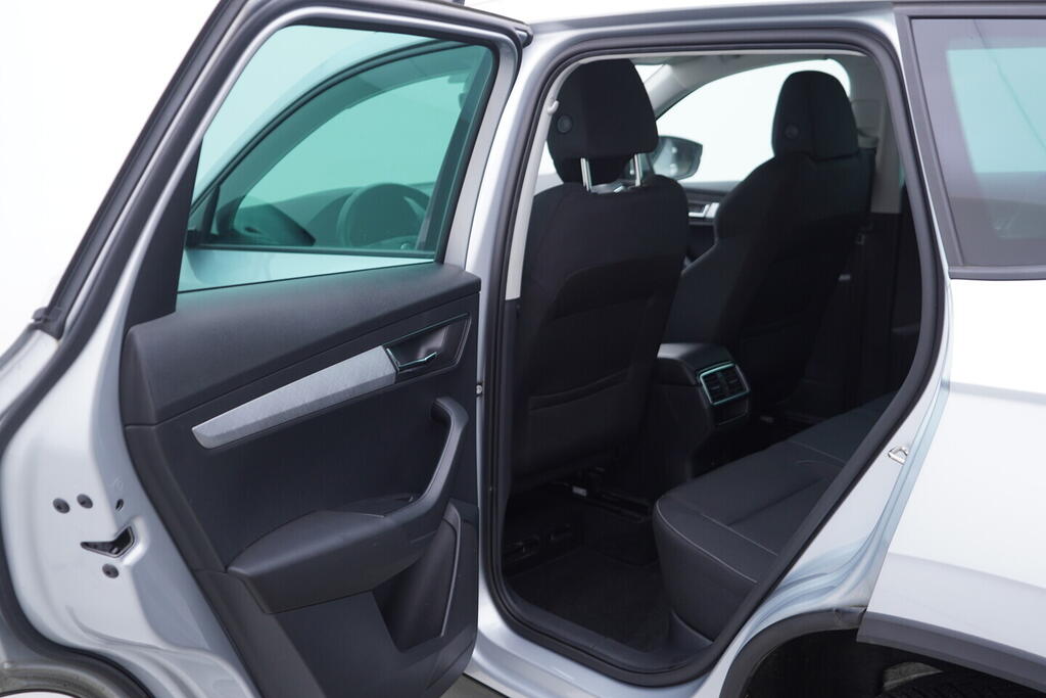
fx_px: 1046
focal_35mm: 36
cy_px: 349
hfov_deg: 53.1
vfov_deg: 36.9
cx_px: 523
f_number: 3.2
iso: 125
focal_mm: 24
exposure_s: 1/50
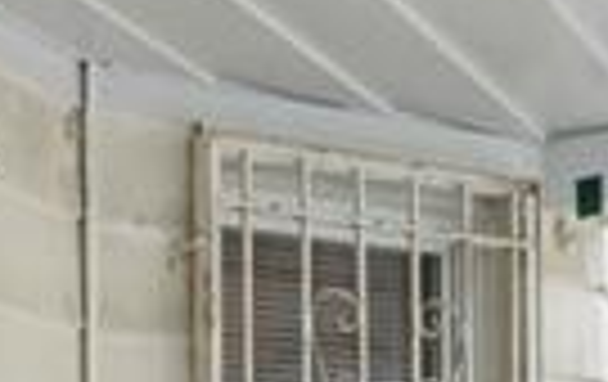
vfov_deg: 14.4
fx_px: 1279
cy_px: 746
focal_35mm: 77
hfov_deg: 25.2
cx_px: -32
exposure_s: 1/10
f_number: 11
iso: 100
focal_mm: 16
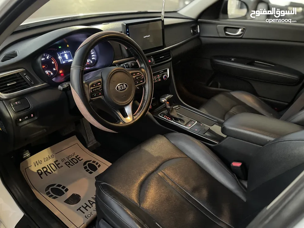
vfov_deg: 53.1
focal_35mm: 26
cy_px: 114
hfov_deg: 67.3
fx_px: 228
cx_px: 152
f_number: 1.6
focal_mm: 5.1
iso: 800
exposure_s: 1/25
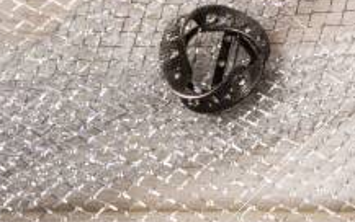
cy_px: -281
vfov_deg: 5.4
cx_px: 959
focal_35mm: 238
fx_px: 2304
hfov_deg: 7.9
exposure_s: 1/200
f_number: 13
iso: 100
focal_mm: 26
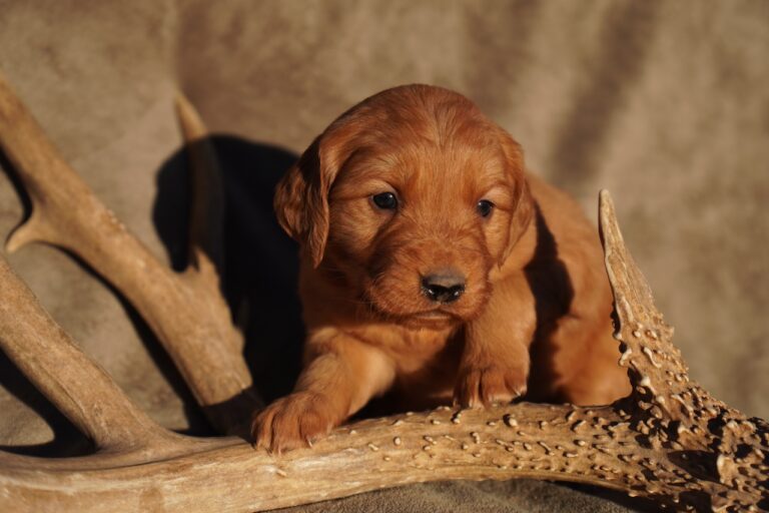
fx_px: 1858
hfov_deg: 23.4
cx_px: 384
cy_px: 256
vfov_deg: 15.7
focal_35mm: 87
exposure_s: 1/4000
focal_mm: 58
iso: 125
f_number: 2.8
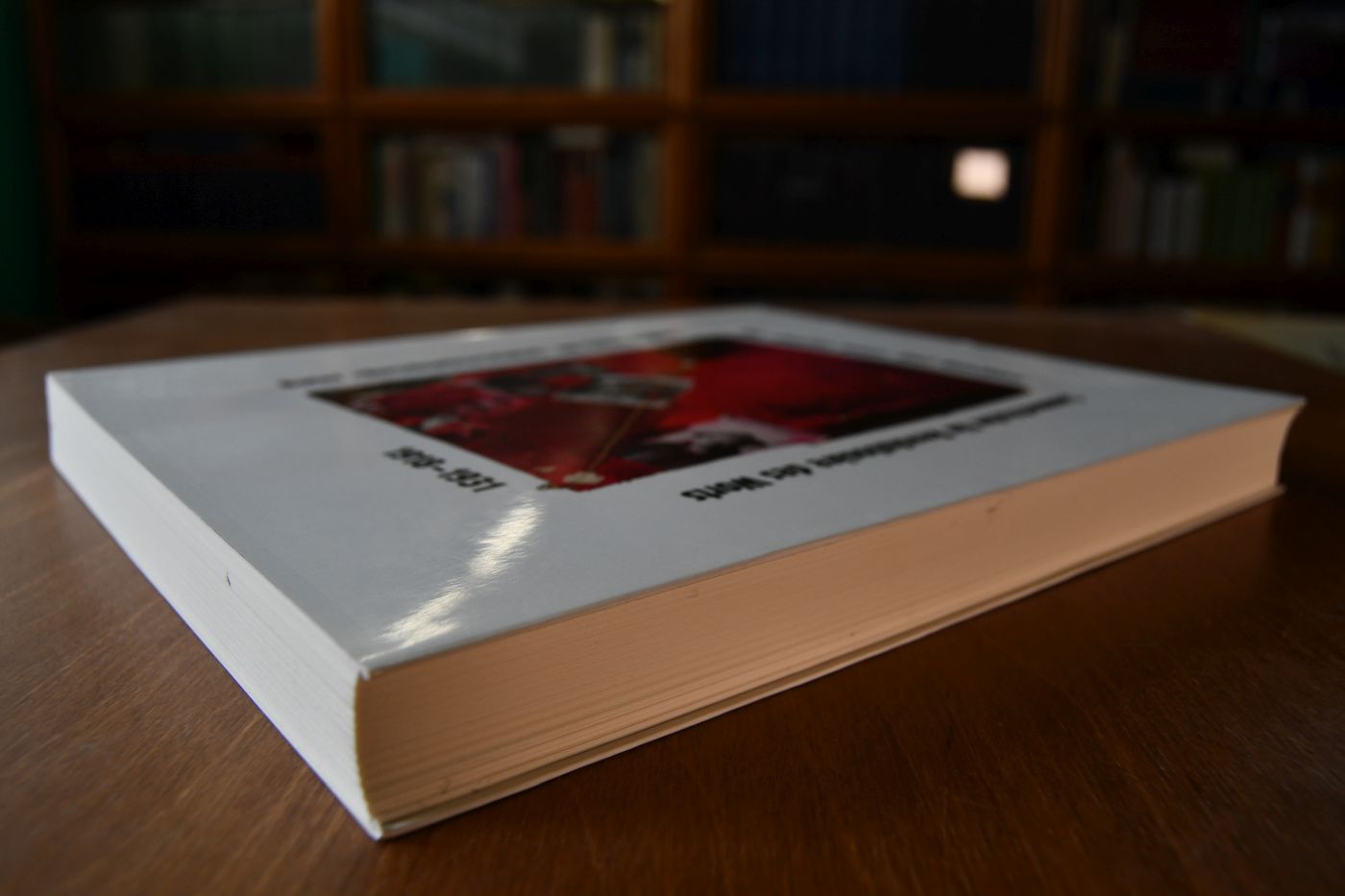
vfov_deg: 43.6
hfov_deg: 61.9
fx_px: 1121
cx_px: 672
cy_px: 448
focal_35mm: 30
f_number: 5.6
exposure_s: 1/250
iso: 280
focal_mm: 20
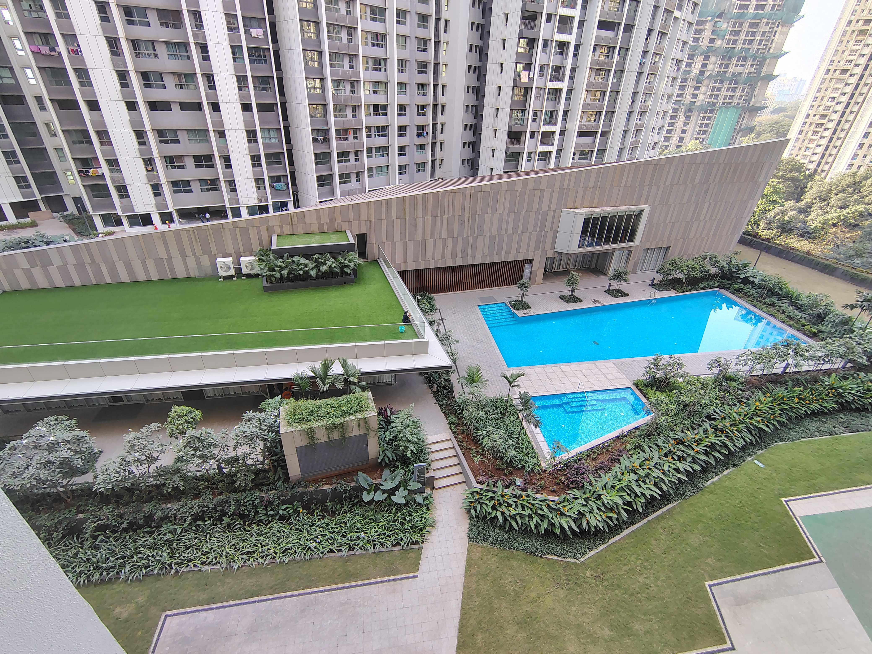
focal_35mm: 16
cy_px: 327
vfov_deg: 78.1
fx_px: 403
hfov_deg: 94.5
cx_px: 436
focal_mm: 2.13
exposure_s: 1/100
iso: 109
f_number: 2.2
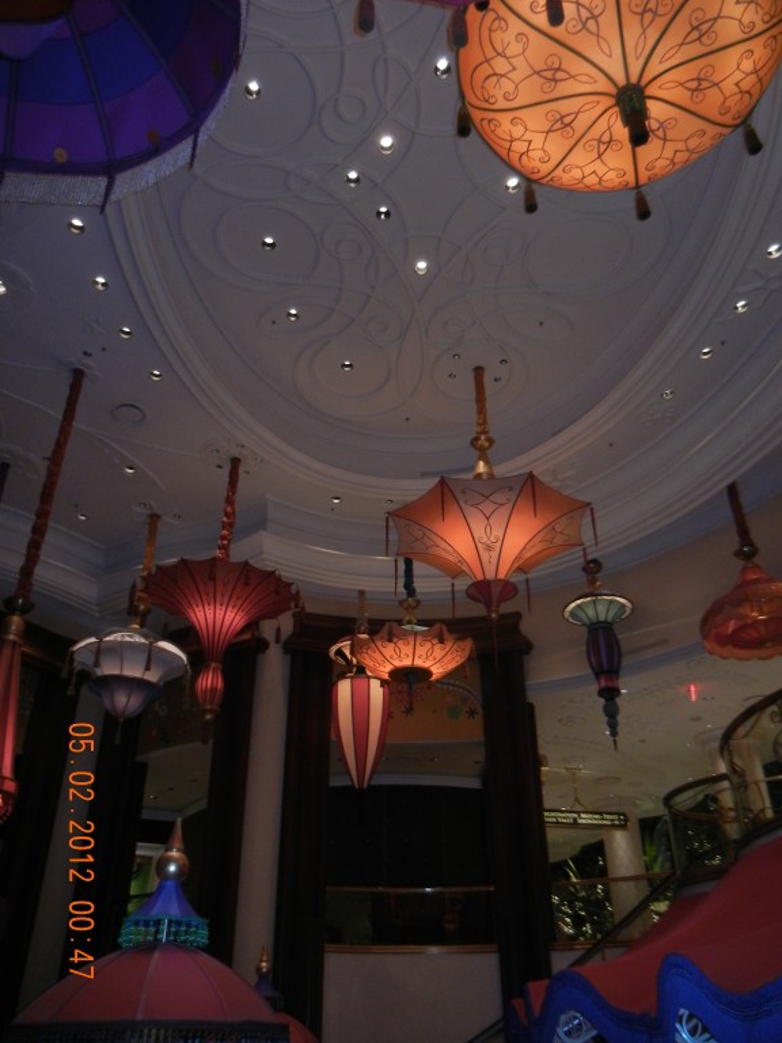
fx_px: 904
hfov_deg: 46.8
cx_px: 391
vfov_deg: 60.0
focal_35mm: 30
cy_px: 522
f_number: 3.5
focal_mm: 5.4
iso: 400
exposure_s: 1/30
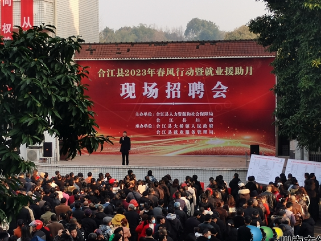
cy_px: 131
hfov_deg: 23.3
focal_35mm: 84
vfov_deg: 17.6
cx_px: 164
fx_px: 779
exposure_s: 1/281
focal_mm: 4.94
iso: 50
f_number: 1.9
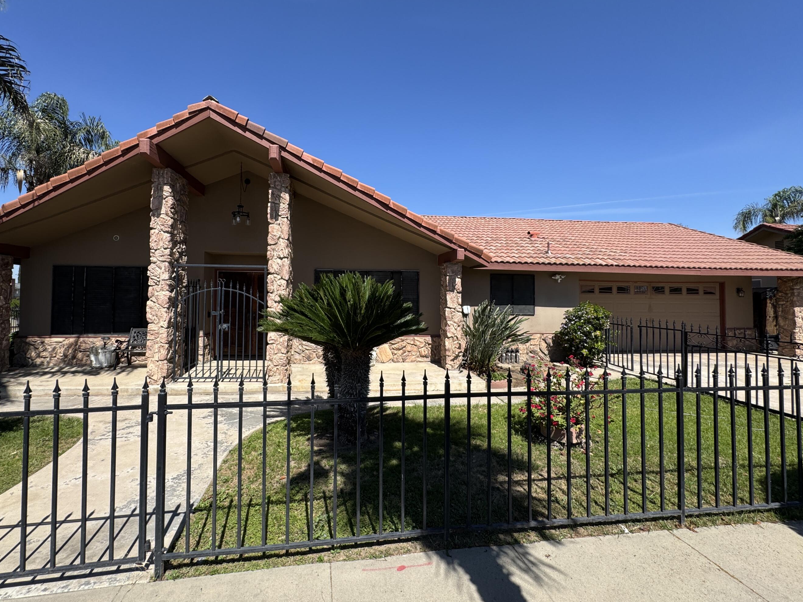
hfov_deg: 94.4
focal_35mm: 16
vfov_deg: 78.1
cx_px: 380
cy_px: 287
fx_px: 371
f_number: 2.2
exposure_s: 1/1370
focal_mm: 2.22
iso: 40
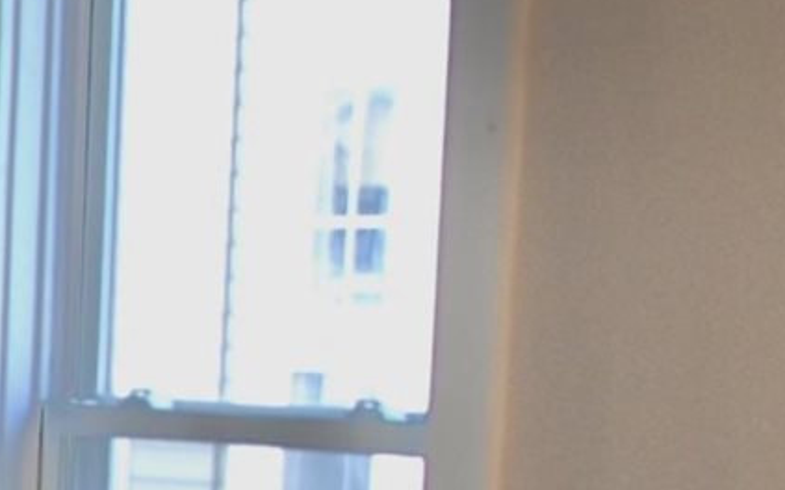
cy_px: 885
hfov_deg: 10.4
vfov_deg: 7.2
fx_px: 3807
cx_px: -1017
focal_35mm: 178
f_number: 3.5
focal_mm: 16
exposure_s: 1/30
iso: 200
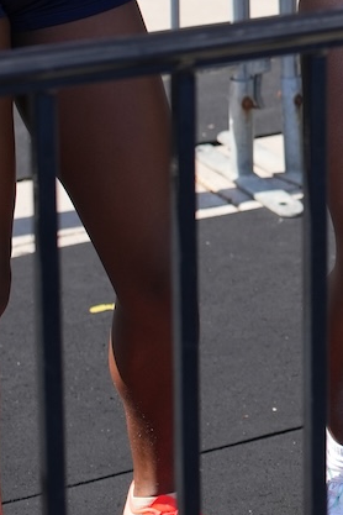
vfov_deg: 13.4
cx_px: 587
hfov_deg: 8.8
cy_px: -30
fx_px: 2158
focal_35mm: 151
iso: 200
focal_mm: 35
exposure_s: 1/2000
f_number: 2.8
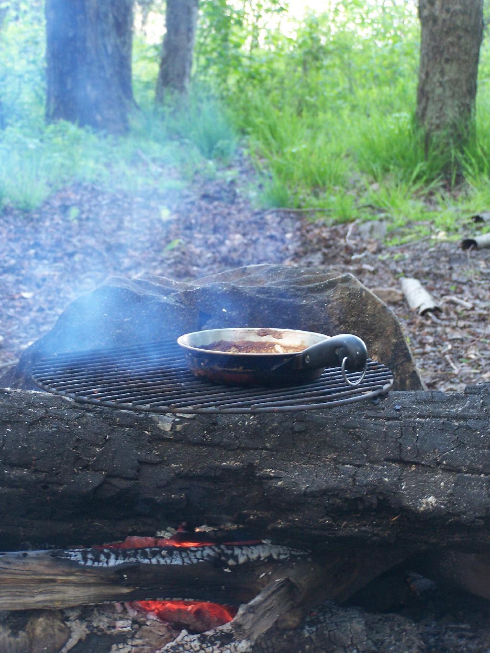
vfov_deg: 18.7
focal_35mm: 105
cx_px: 245
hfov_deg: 14.1
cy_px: 326
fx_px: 1981
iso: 140
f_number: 3.2
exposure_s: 1/13
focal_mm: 17.5
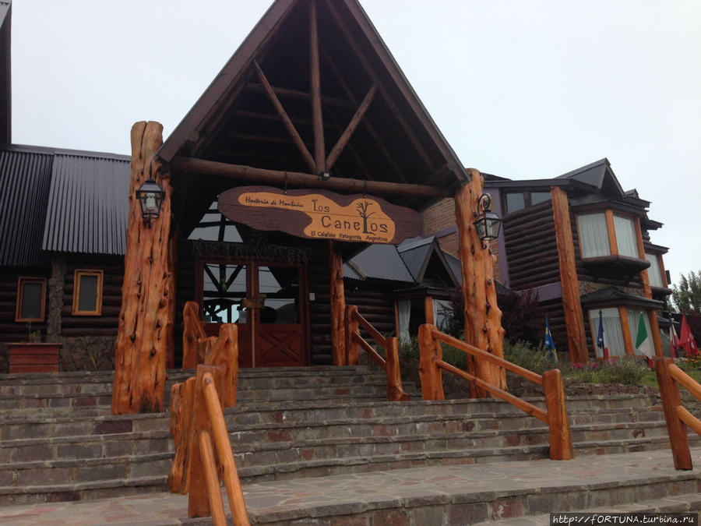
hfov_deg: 55.4
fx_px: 668
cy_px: 263
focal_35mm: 33
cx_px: 350
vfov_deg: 42.9
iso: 50
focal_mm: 4.12
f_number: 2.4
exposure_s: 1/1205
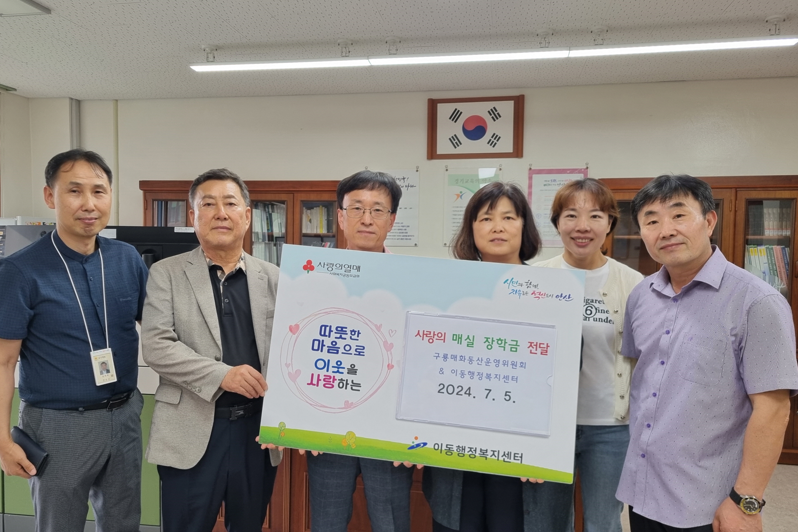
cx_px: 390
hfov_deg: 65.5
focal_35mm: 28
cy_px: 286
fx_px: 621
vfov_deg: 46.4
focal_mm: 5.4
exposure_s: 1/120
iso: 160
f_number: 1.8
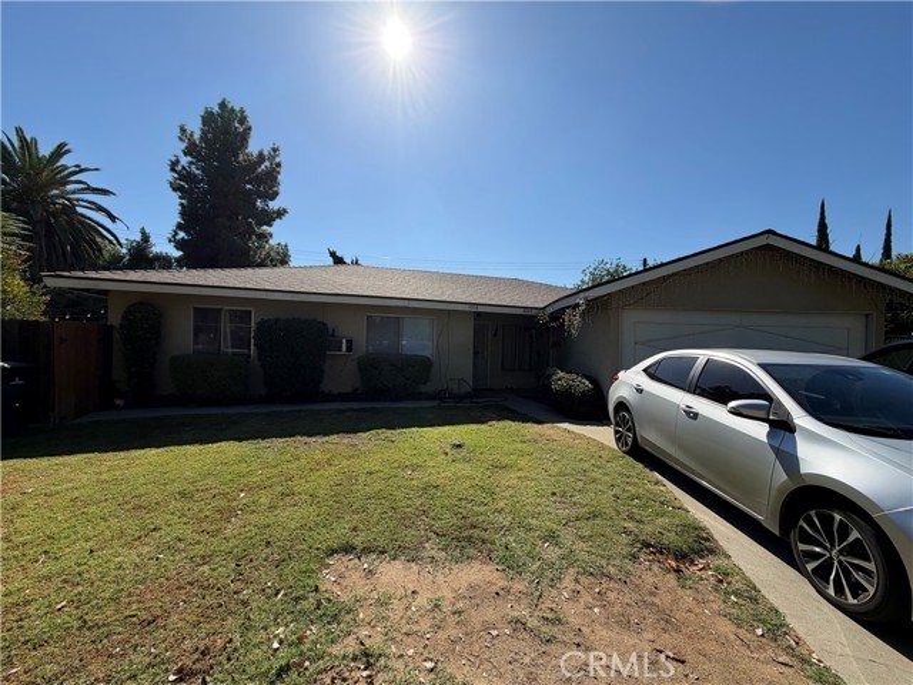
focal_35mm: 14
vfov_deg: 85.7
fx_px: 369
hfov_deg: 102.1
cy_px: 342
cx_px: 456
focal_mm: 2.22
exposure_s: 1/1001
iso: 20
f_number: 2.2
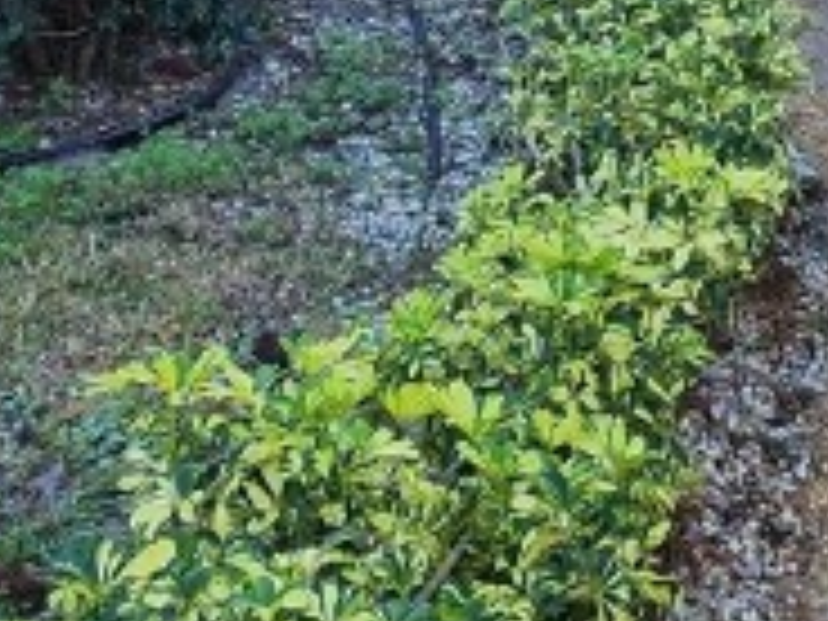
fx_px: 3062
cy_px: -819
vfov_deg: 10.2
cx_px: 796
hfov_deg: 15.2
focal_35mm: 128
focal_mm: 6.4
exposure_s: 1/180
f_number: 1.8
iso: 20
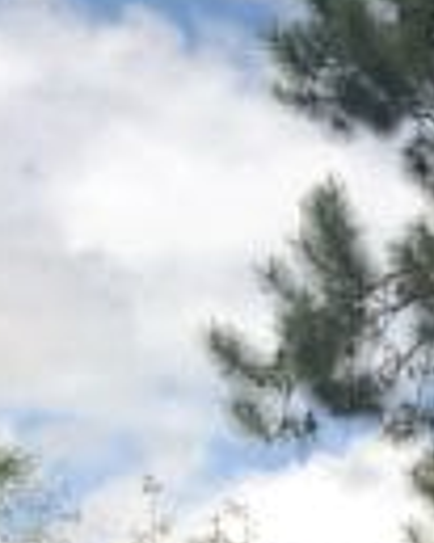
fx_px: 2733
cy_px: 998
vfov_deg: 10.6
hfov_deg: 8.4
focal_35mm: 170
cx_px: 986
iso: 20
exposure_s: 1/1567
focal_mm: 3.99
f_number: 1.8
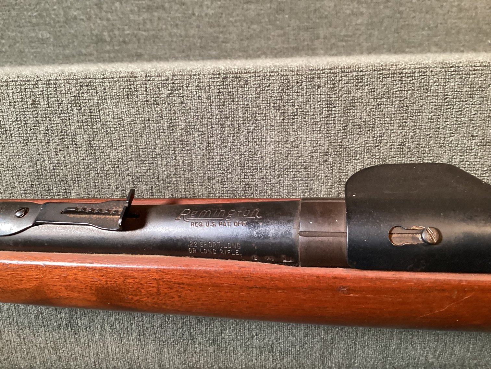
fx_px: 440
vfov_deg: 45.4
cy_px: 184
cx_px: 246
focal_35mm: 31
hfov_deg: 58.3
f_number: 2.4
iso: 320
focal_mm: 3.3
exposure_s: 1/40
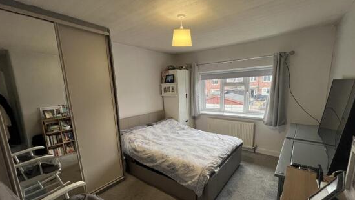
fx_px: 141
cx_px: 178
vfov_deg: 70.2
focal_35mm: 15
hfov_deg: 103.0
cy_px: 115
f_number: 1.8
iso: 200
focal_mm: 1.57
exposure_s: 1/99
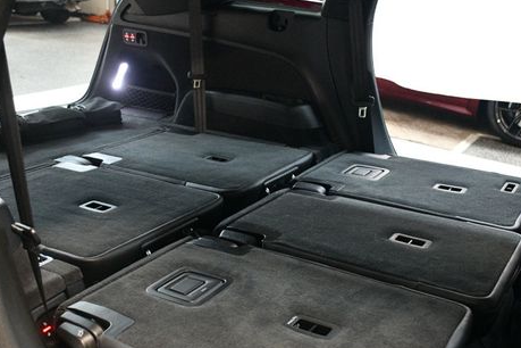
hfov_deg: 42.7
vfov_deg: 29.2
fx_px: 666
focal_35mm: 46
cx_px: 247
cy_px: 204
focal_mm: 22
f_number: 3.5
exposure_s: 1/60
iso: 3600
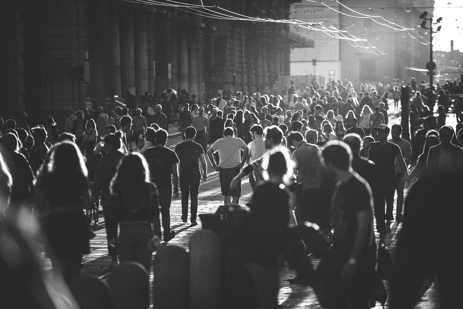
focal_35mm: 175
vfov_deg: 7.9
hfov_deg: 11.7
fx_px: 2251
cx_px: 232
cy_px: 154
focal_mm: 175
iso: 160
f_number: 2.8
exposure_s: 1/500
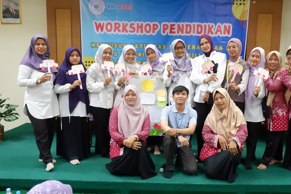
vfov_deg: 36.8
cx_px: 176
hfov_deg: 52.7
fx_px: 291
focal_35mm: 36
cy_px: 111
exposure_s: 1/27
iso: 3200
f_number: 3.8
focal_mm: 19.2
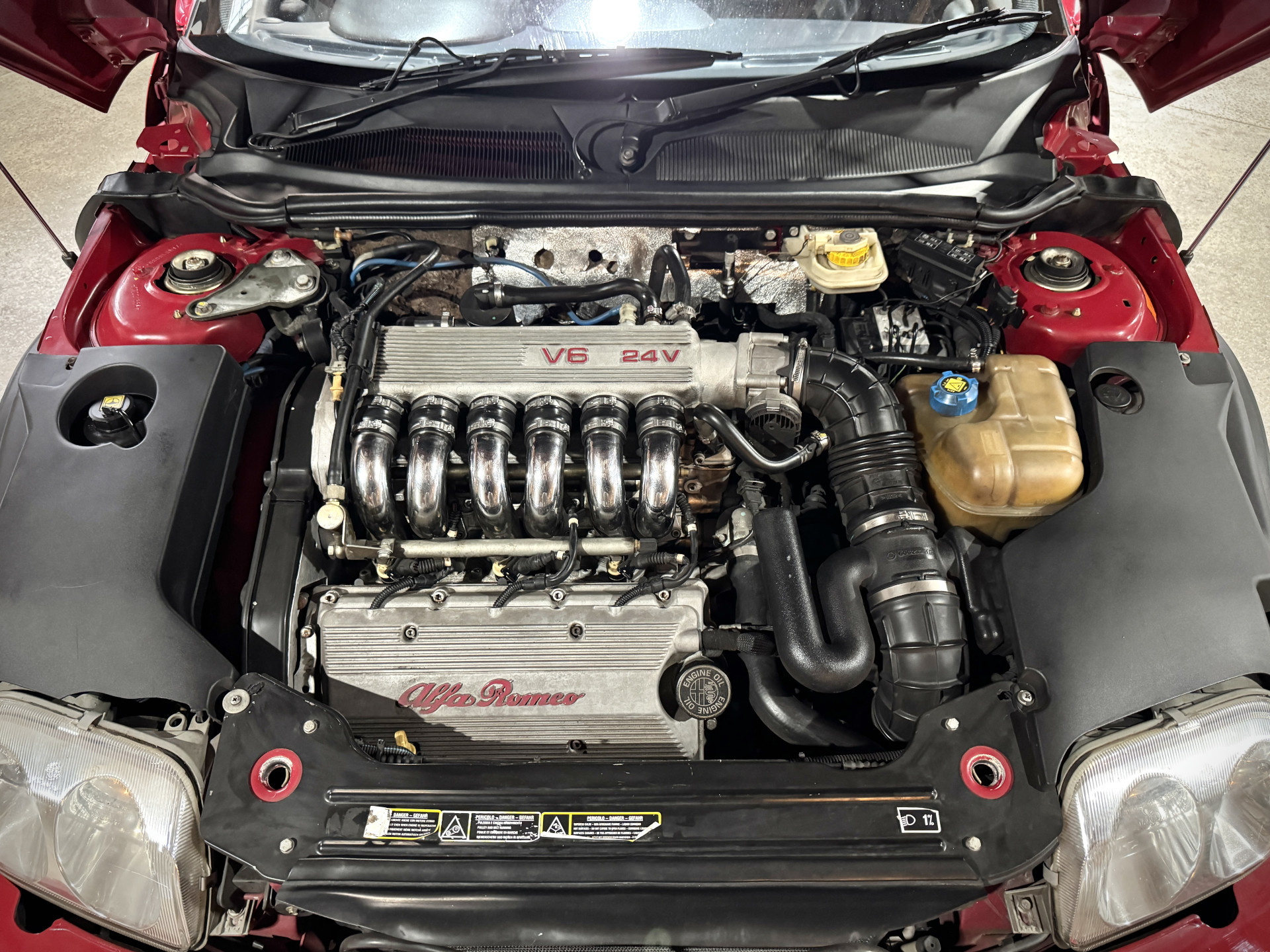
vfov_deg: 56.8
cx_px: 635
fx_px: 881
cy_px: 476
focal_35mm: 24
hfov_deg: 71.6
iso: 1000
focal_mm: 6.76
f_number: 1.78
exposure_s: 1/35
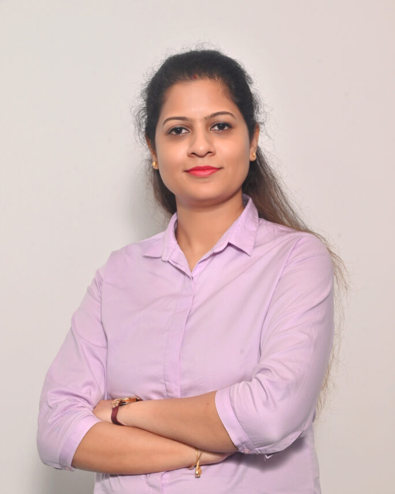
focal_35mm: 79
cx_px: 198
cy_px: 295
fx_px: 1154
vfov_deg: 24.1
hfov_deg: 19.4
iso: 1100
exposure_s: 1/180
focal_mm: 70
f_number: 9.5
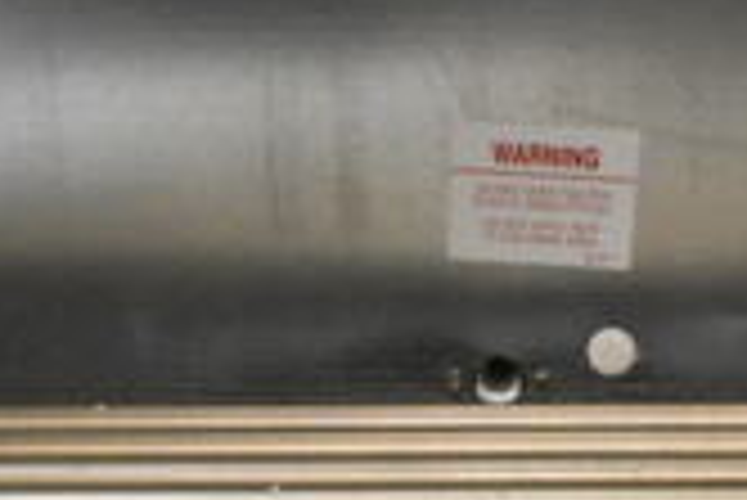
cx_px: 536
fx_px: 2284
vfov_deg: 11.7
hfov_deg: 18.5
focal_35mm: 110
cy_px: 860
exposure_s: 1/320
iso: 6400
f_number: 9
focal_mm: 20
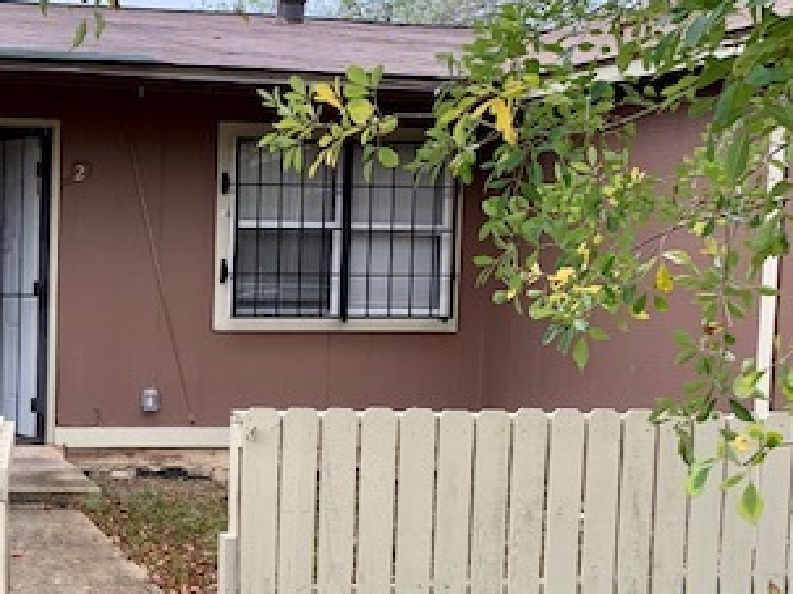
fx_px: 1259
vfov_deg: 26.5
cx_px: 24
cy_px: 369
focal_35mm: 55
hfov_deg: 32.5
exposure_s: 1/126
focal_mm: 4.25
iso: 25
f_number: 1.8
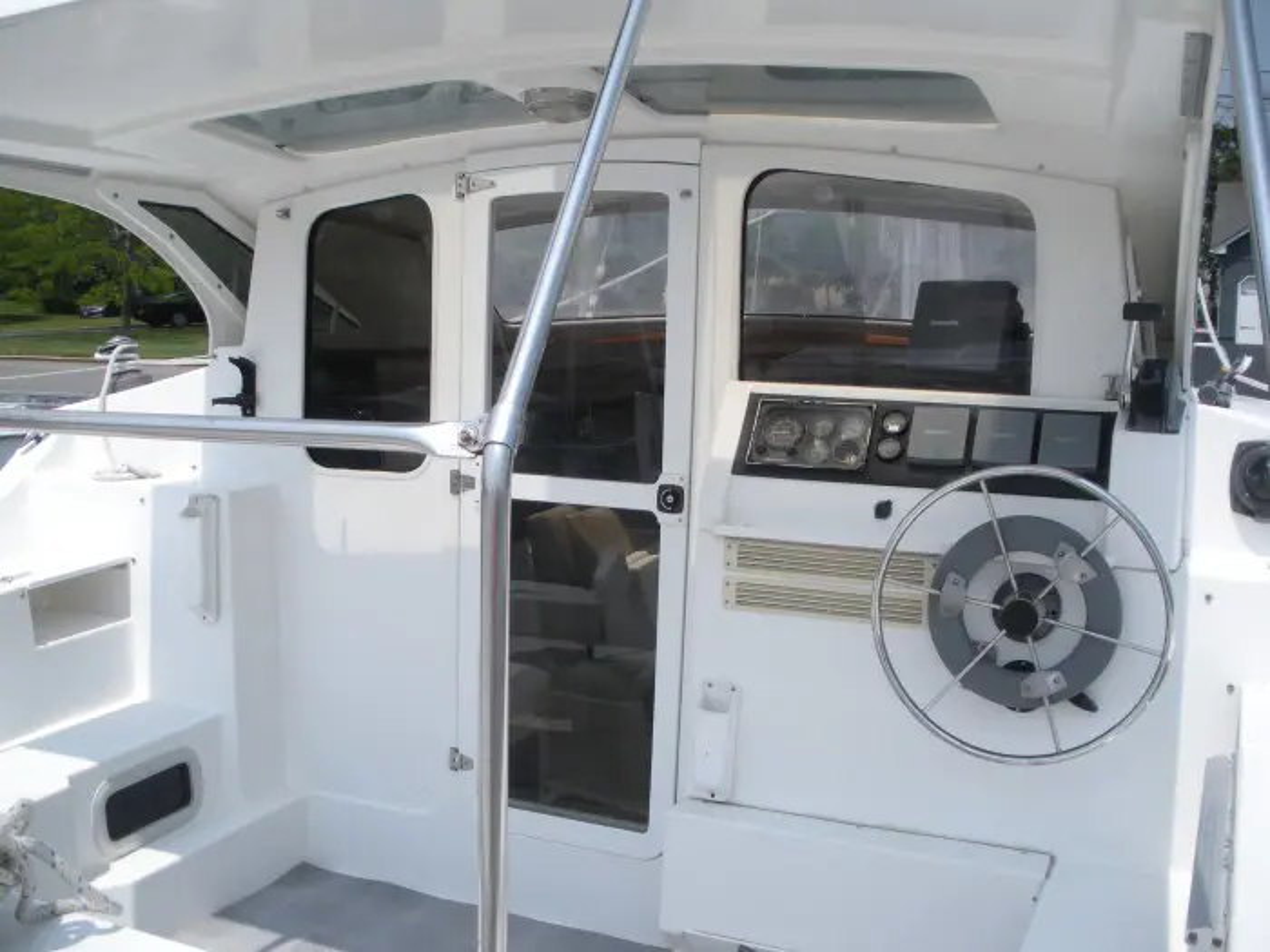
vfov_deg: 39.7
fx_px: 1321
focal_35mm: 36
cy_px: 476
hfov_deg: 51.4
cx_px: 635
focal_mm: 6.3
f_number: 3.5
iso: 64
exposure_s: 1/992
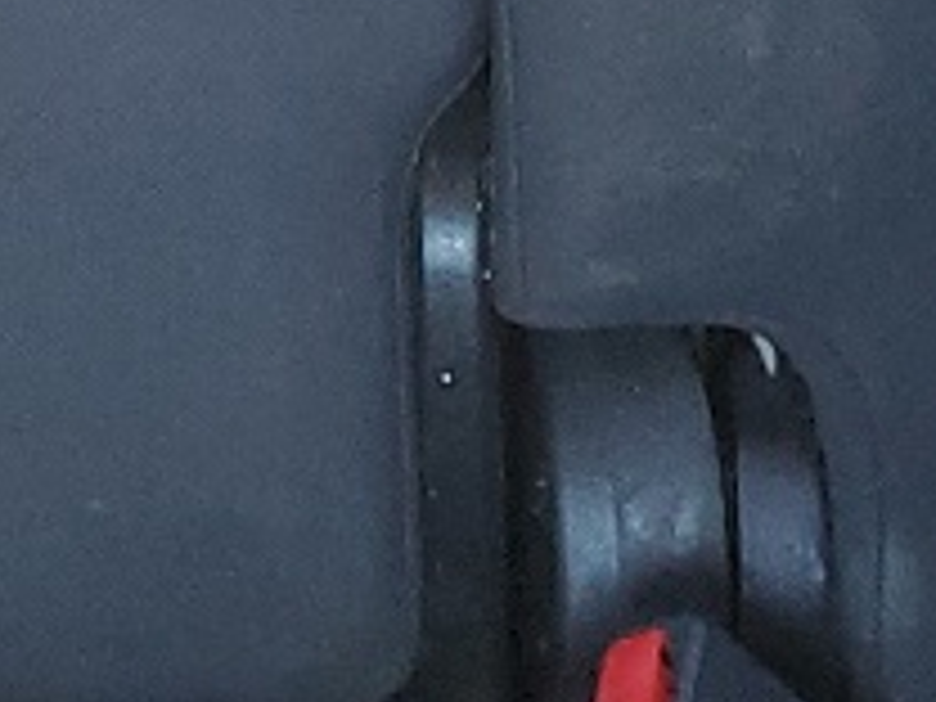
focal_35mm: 200
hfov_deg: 9.8
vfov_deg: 7.1
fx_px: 5408
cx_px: -148
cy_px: -828
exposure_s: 1/60.2
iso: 112
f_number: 1.5
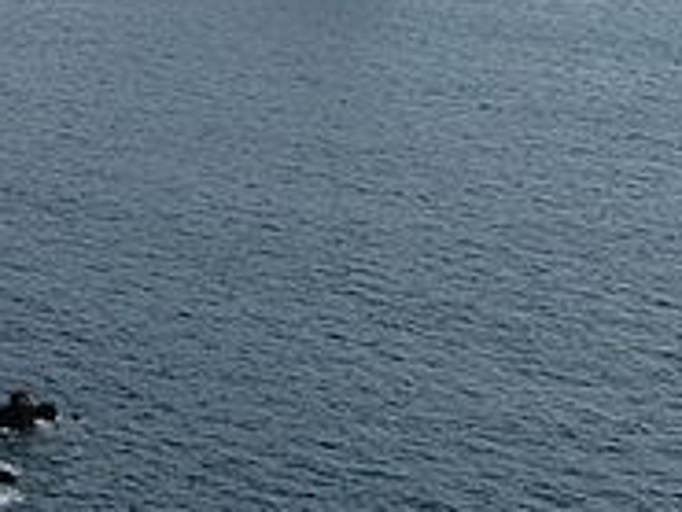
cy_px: -122
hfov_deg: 12.1
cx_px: -122
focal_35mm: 160
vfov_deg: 9.2
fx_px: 3154
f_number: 4
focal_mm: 6.7
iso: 160
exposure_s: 1/1300
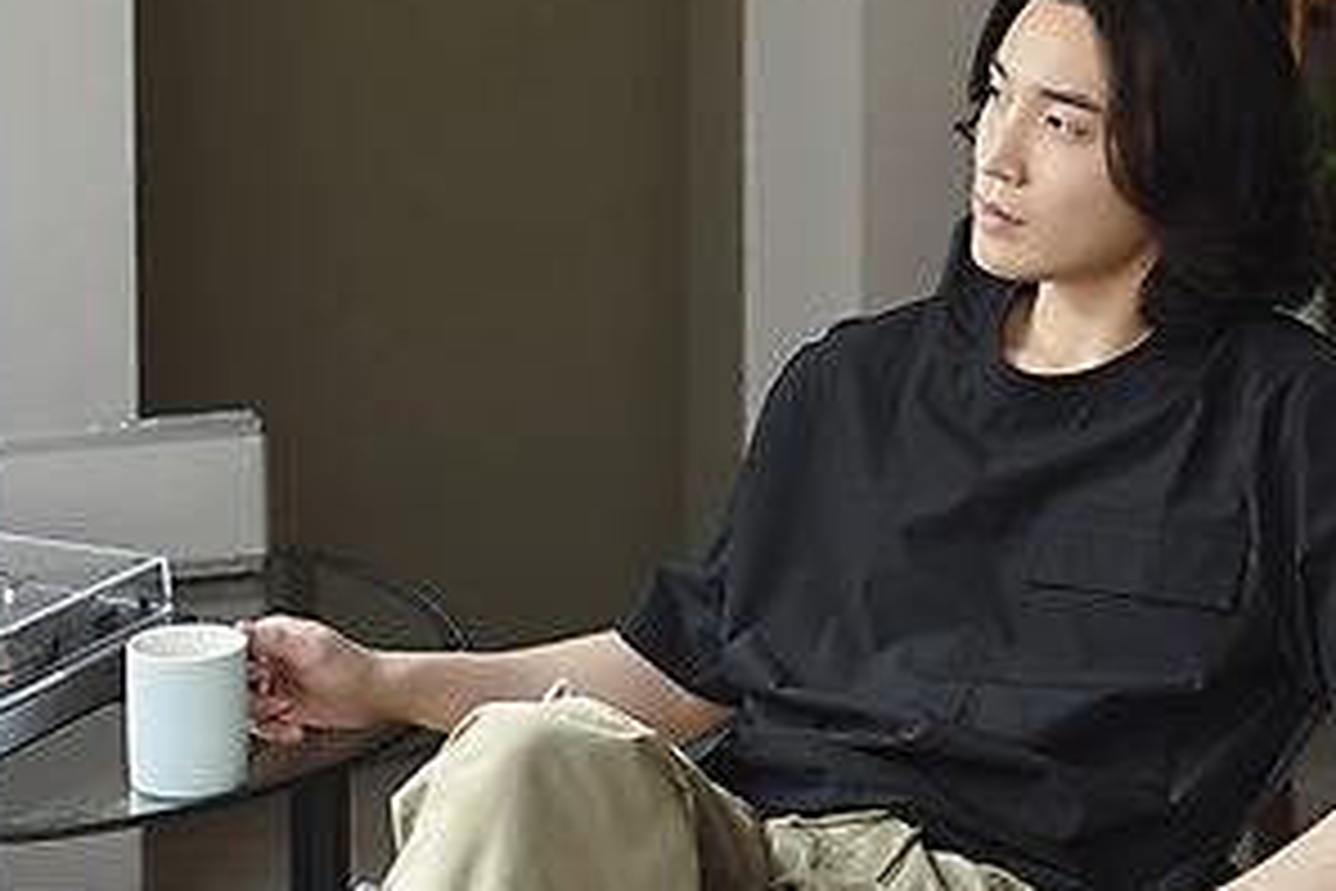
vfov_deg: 13.6
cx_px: 641
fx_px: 3748
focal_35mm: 101
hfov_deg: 20.2
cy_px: 436
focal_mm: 50
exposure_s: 1/400
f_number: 2.8
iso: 320
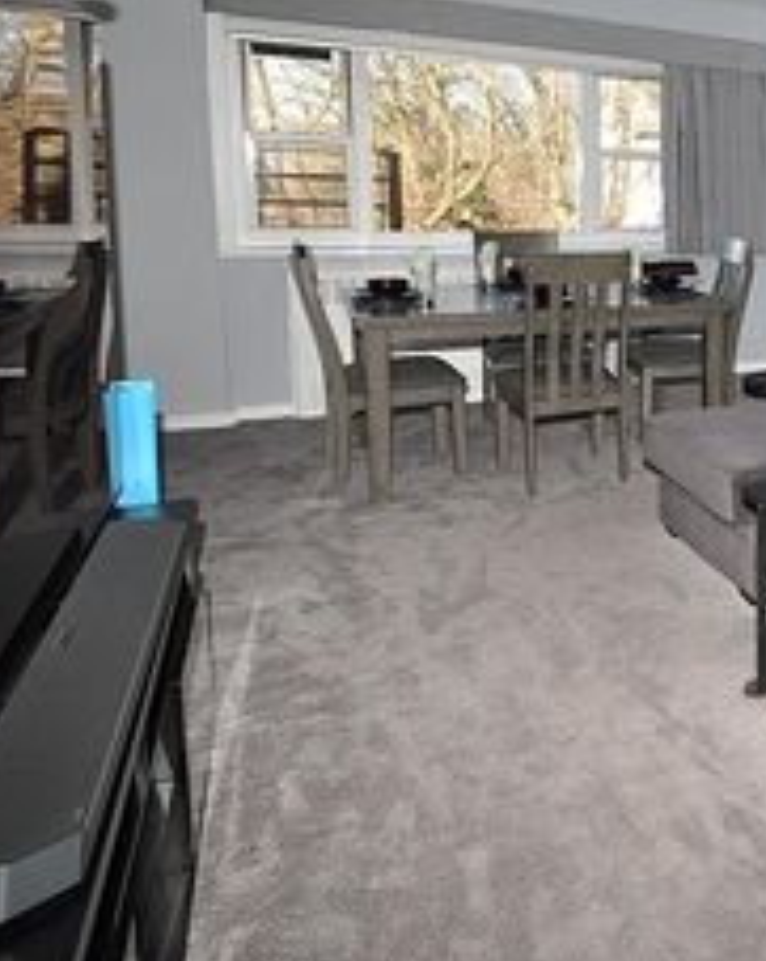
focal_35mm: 31
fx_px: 880
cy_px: 292
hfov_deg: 35.9
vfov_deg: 55.6
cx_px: 935
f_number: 5.6
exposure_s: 1/125
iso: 220
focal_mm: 10
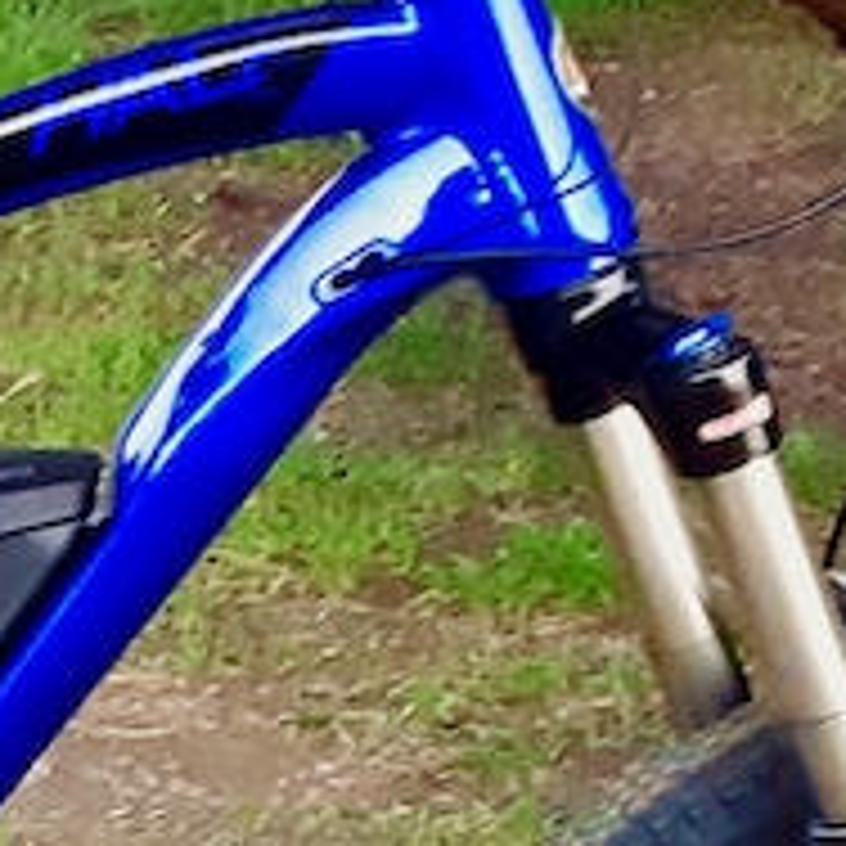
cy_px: 850
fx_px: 4507
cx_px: -423
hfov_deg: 10.4
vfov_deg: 10.6
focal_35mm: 163
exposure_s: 1/30
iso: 160
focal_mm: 2.91
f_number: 1.9
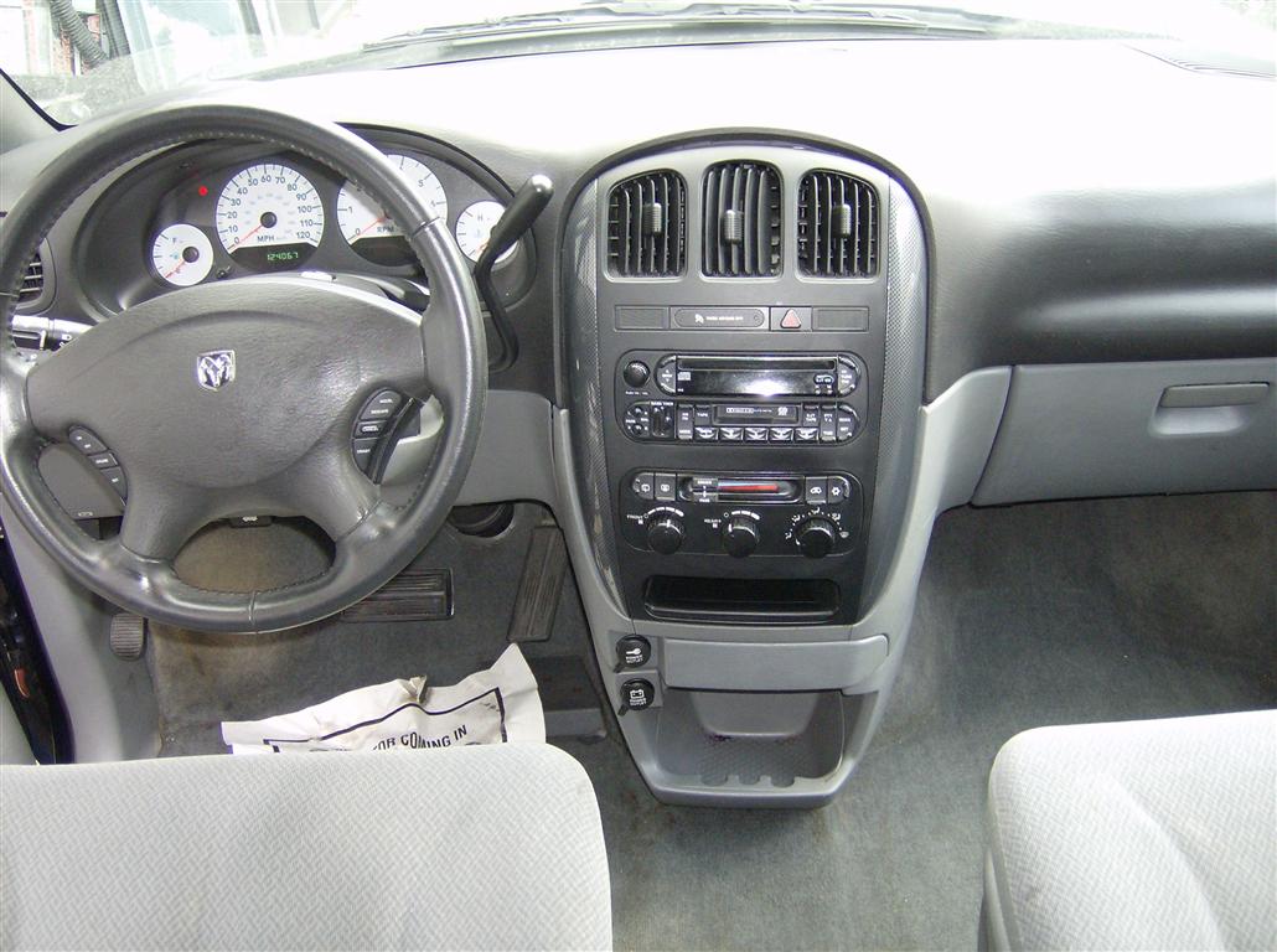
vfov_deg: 39.5
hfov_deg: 51.4
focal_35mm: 36
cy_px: 476
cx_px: 638
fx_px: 1325
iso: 200
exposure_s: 1/60
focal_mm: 6
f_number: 2.8
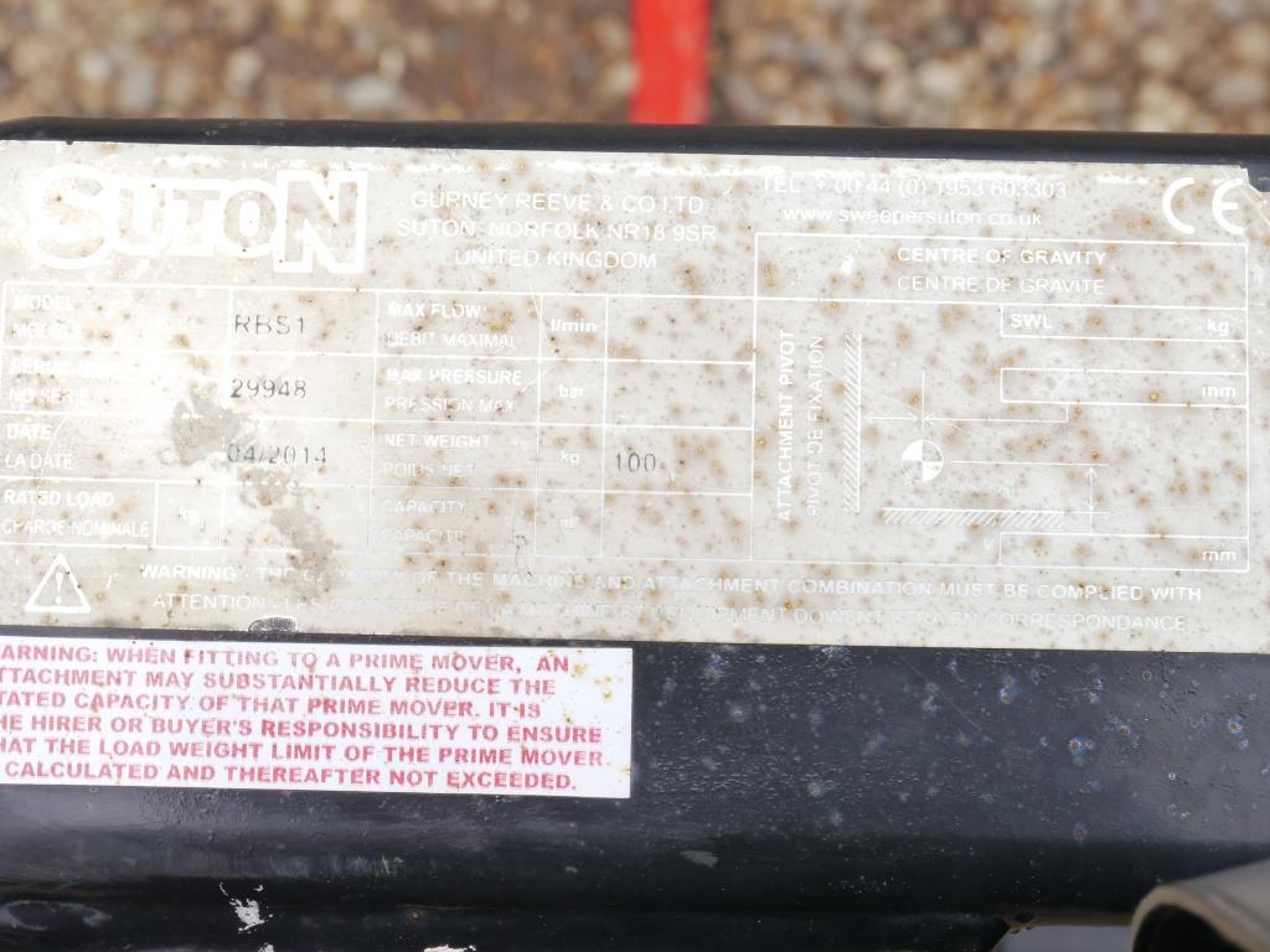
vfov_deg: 23.7
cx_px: 635
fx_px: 2275
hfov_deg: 31.2
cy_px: 476
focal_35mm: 62
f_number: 8
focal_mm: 31
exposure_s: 1/200
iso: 160
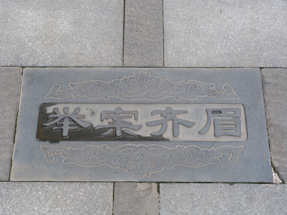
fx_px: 497
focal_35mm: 60
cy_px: 108
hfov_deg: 32.2
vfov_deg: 24.4
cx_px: 144
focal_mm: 10.8
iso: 80
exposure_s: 1/160
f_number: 4
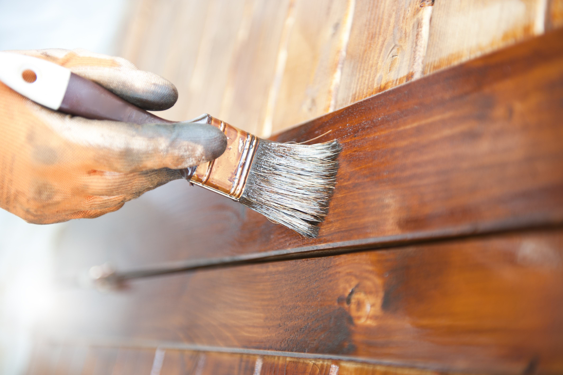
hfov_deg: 34.5
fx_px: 906
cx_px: 282
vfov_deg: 23.4
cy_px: 188
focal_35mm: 58
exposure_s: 1/100
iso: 100
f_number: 2.8
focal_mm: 58
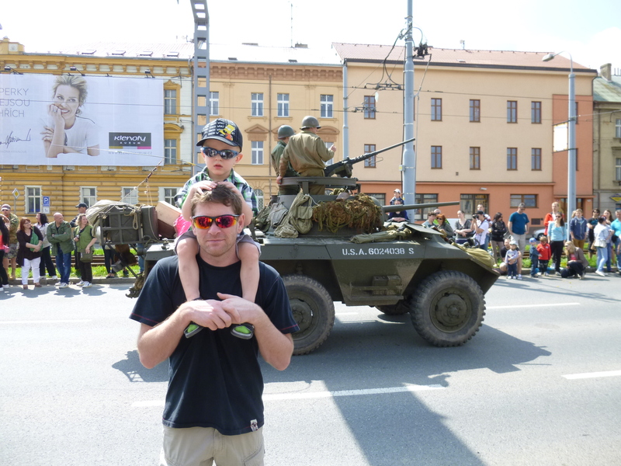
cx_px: 310
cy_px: 233
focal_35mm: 25
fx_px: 448
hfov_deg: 69.4
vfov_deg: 54.9
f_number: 3.1
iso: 100
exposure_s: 1/400
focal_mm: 4.5
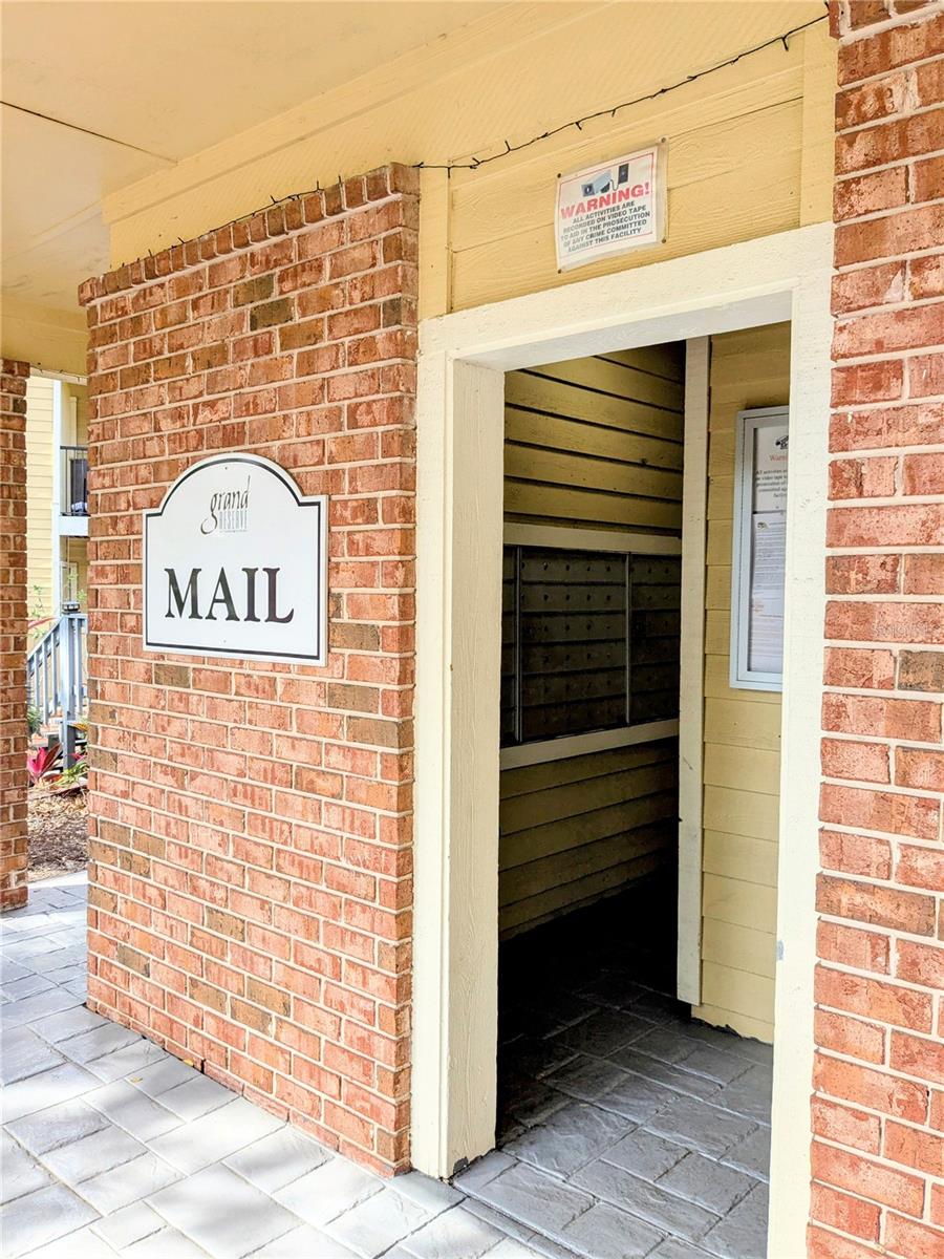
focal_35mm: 27
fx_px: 982
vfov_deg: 65.3
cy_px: 630
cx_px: 472
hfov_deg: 51.4
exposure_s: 1/557
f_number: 1.73
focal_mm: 4.38
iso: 55
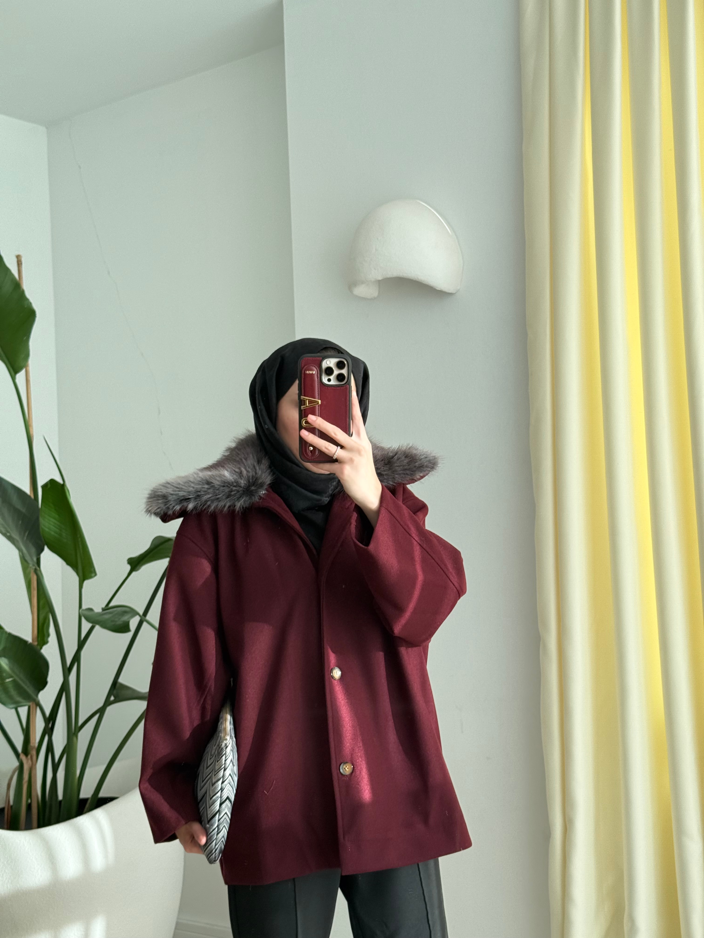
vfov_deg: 39.7
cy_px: 469
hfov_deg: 30.3
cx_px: 352
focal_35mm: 48
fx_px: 1302
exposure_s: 1/269
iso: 80
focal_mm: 6.76
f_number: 1.78
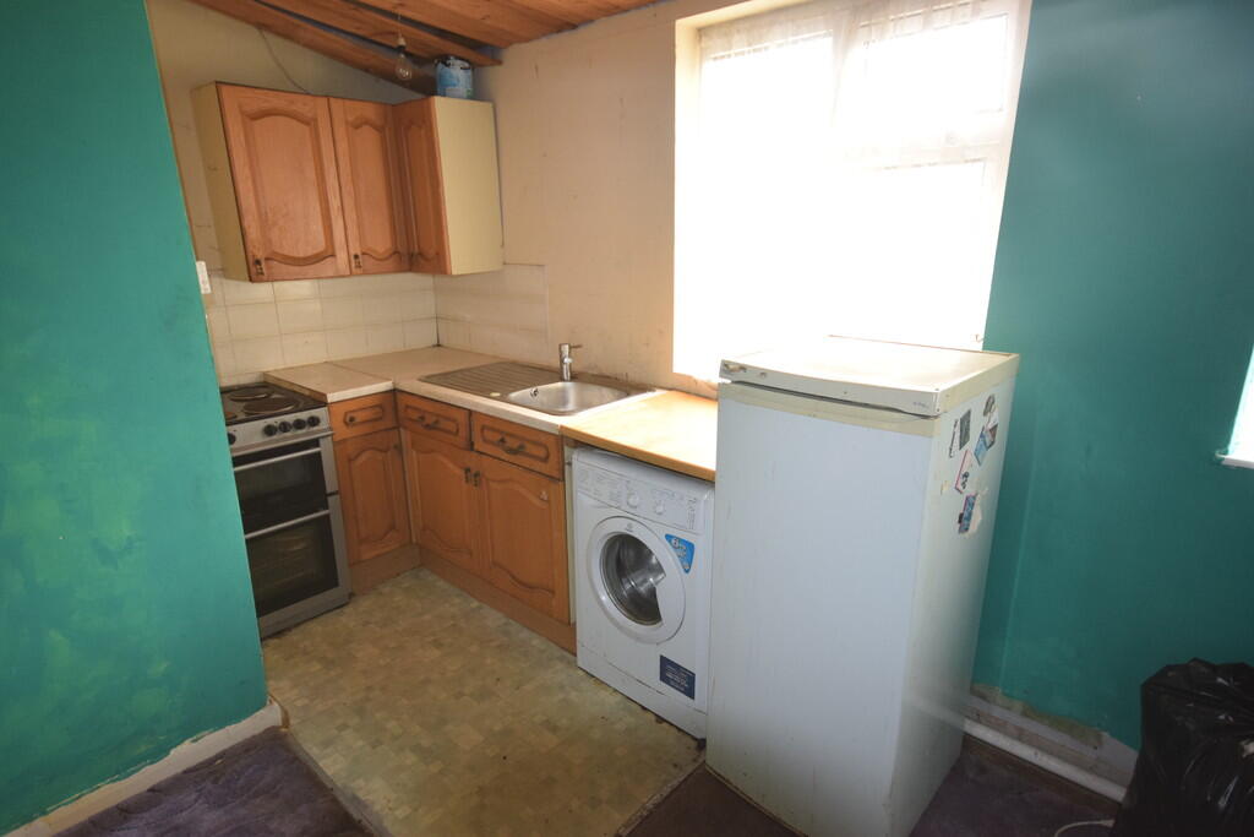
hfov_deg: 85.4
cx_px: 627
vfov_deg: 63.2
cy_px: 418
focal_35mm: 20
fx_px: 679
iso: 800
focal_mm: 13
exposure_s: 1/125
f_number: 5.6
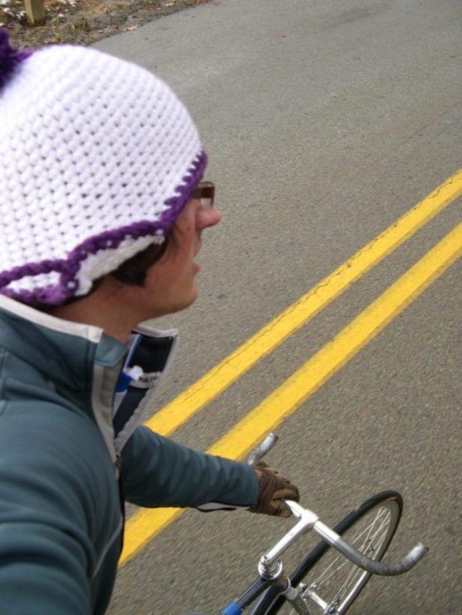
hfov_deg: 37.8
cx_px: 231
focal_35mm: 38
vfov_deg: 49.0
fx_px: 676
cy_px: 308
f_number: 2.8
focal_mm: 8
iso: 100
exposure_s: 1/364
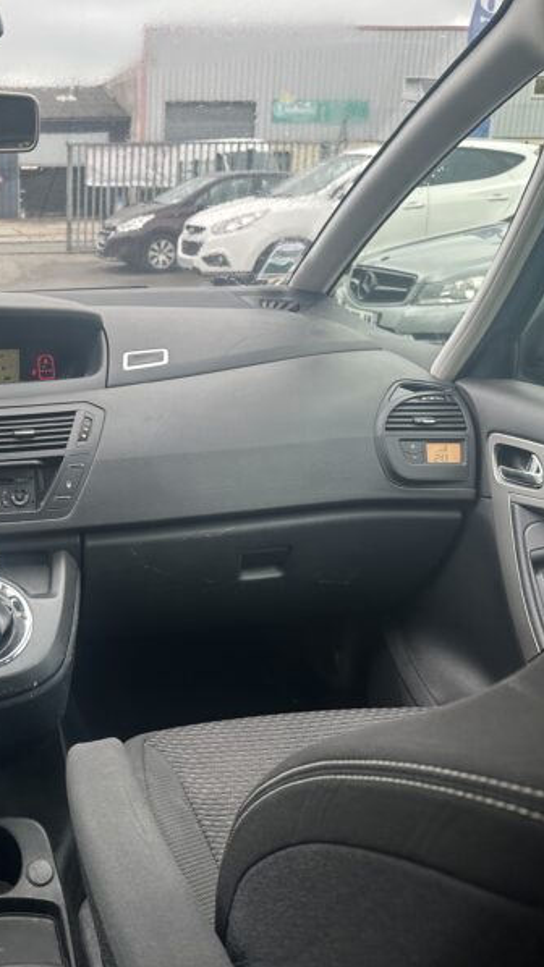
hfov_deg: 31.4
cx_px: 15
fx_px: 898
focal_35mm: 35
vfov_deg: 56.6
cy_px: 484
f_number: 1.78
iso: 80
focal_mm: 6.86
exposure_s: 1/424
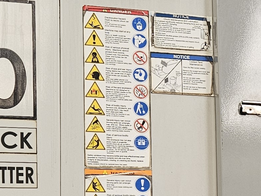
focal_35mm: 118
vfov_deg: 12.4
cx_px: 342
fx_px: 890
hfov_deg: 15.8
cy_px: 206
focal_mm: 5.4
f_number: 1.8
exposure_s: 1/120
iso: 80
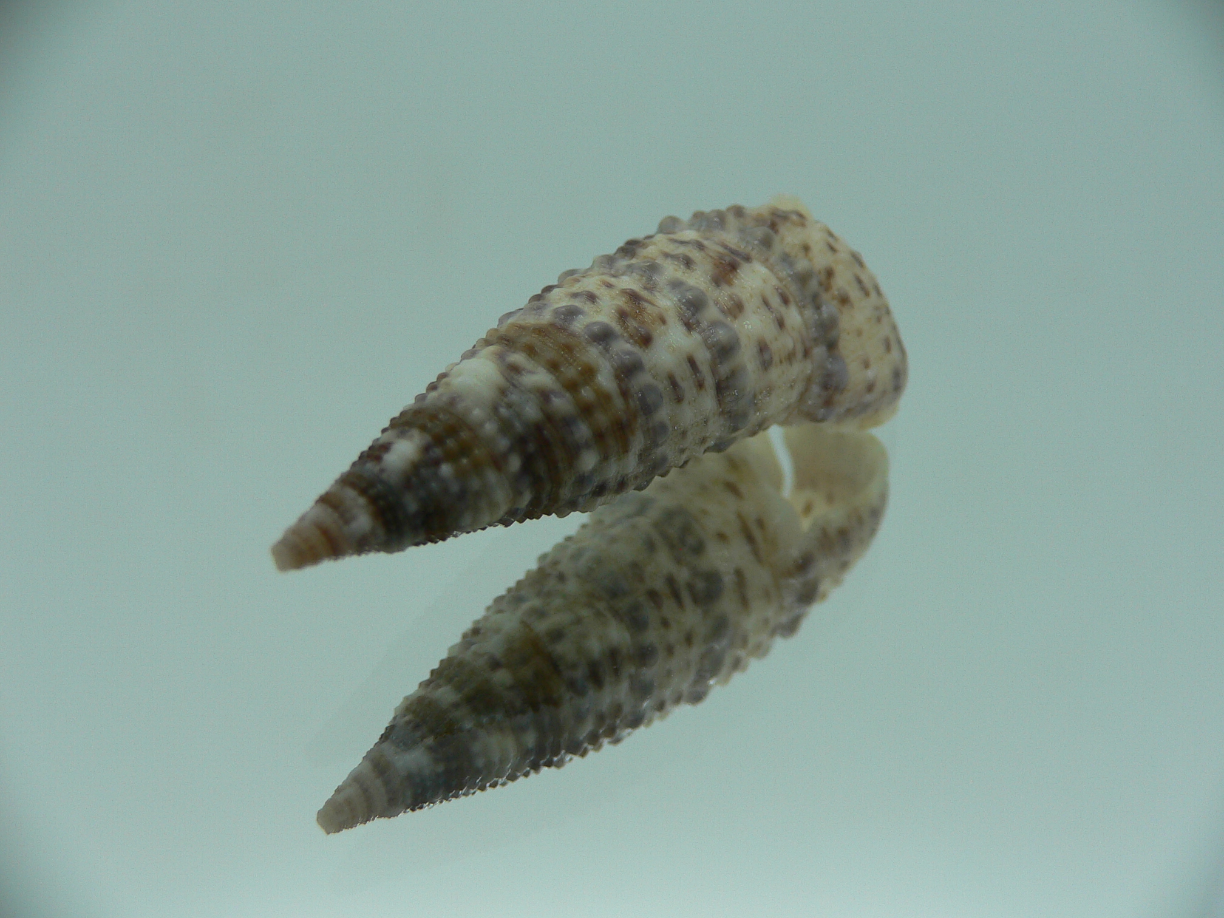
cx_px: 612
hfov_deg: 52.6
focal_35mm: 35
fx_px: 1238
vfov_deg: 40.7
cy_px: 459
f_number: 2.8
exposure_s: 1/60
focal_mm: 4.6
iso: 80
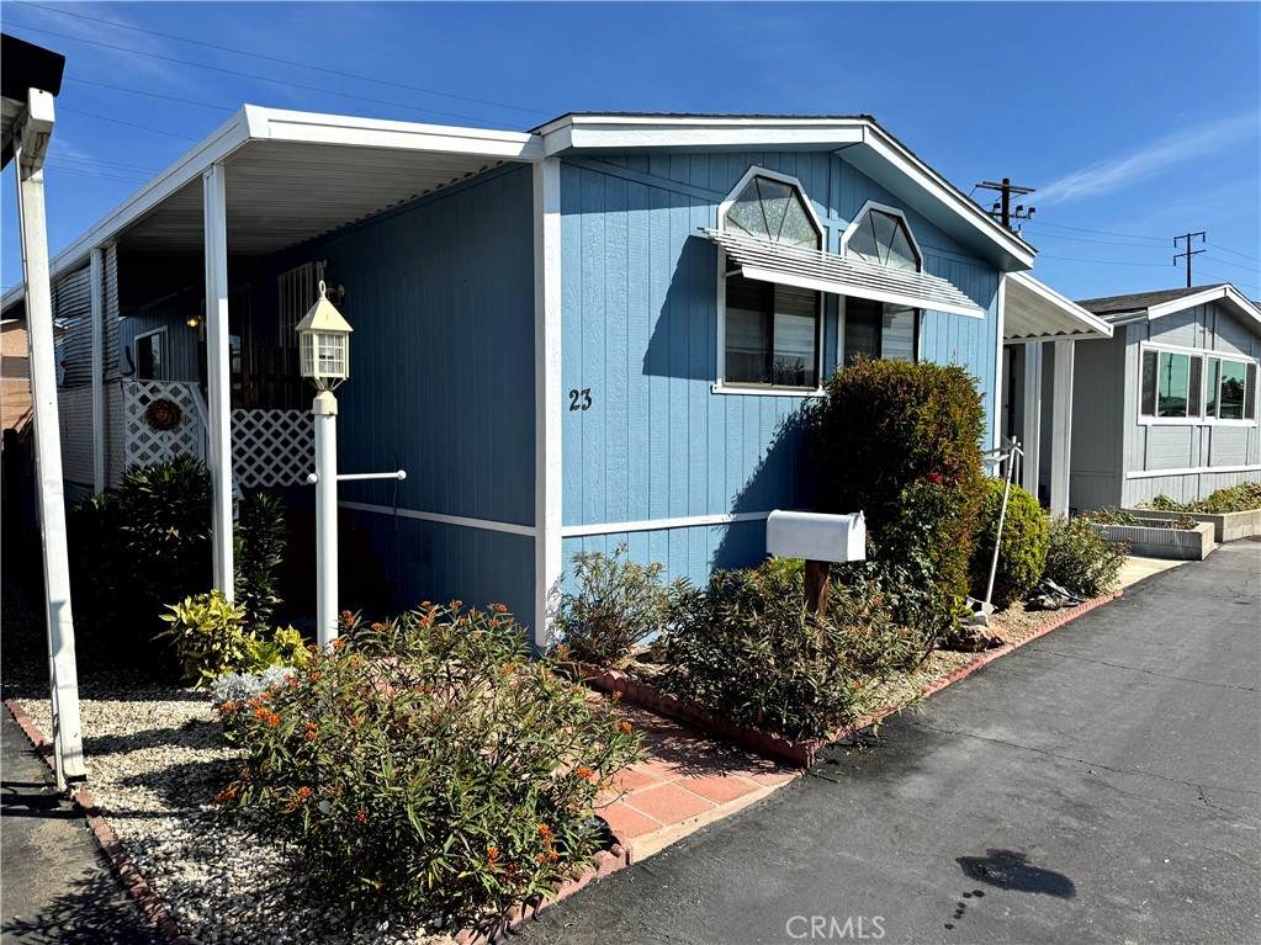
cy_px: 472
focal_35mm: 24
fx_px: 874
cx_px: 630
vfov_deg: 56.8
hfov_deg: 71.6
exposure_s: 1/5348
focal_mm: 6.76
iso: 80
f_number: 1.78
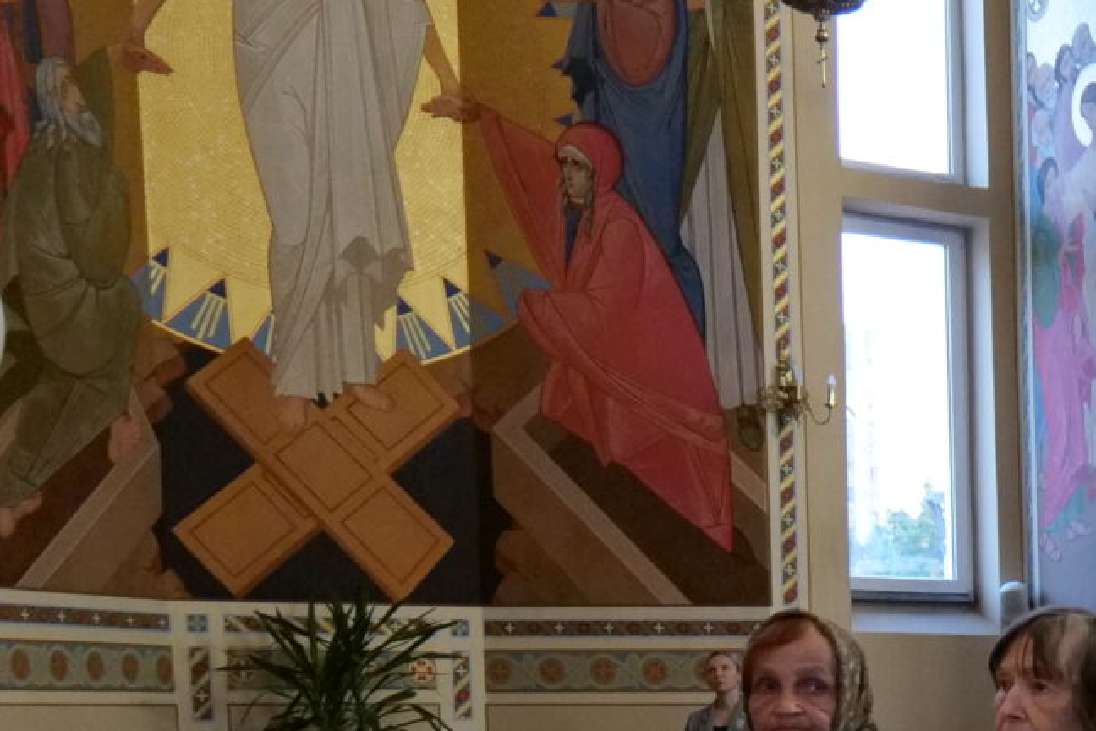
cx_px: 1767
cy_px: 910
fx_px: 2405
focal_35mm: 79
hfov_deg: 20.7
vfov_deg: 16.5
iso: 6400
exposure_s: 1/60
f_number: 3.5
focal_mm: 20
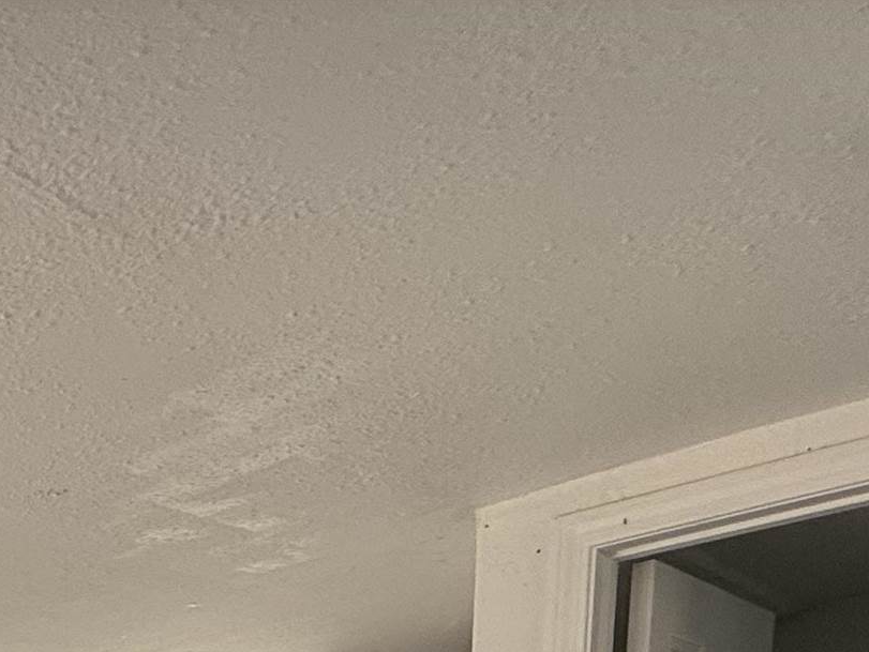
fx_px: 1331
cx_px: -91
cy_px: 1227
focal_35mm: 53
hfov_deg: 31.9
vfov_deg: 19.3
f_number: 2.2
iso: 100
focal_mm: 2.22
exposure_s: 1/99
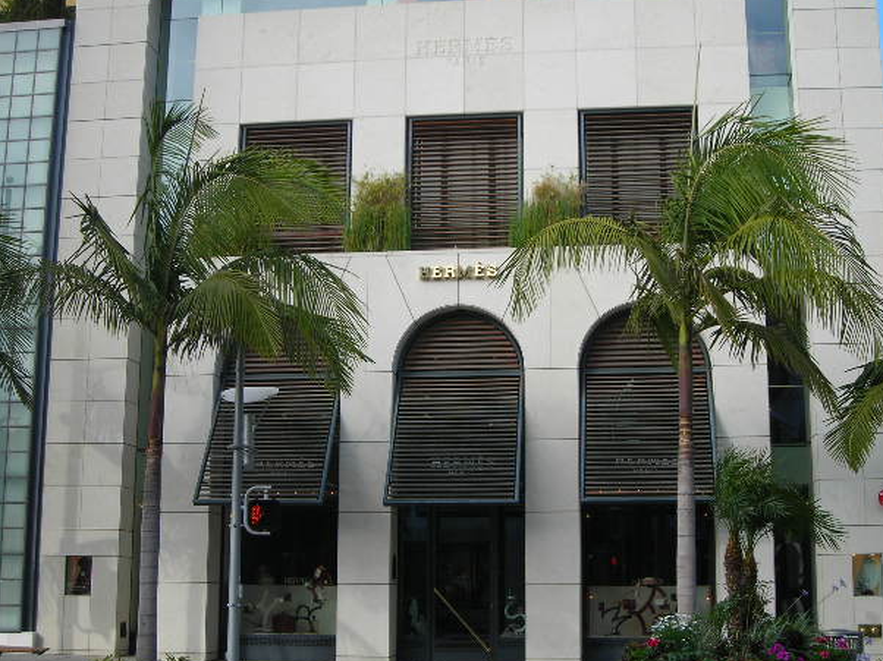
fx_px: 1275
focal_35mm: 50
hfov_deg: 38.2
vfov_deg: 29.1
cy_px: 318
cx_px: 458
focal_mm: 7.8
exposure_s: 1/340
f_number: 3.4
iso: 50
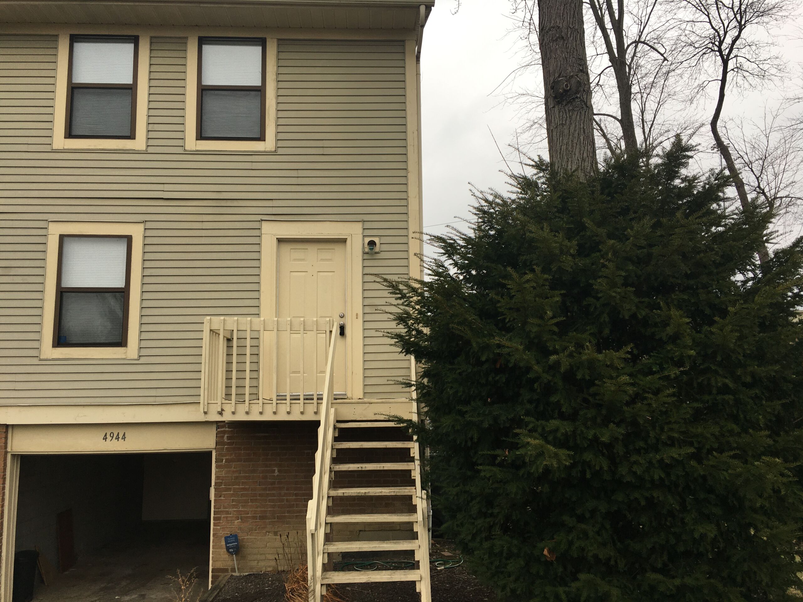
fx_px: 673
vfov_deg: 48.2
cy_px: 301
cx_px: 402
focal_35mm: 29
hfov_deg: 61.7
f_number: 2.2
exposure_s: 1/146
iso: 25
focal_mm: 4.15
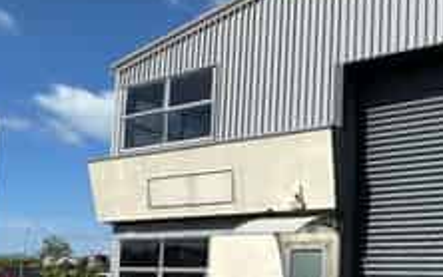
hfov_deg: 41.2
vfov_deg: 28.3
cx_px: 409
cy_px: 240
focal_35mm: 44
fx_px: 531
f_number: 2.2
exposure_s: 1/2681
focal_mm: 2.22
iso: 50
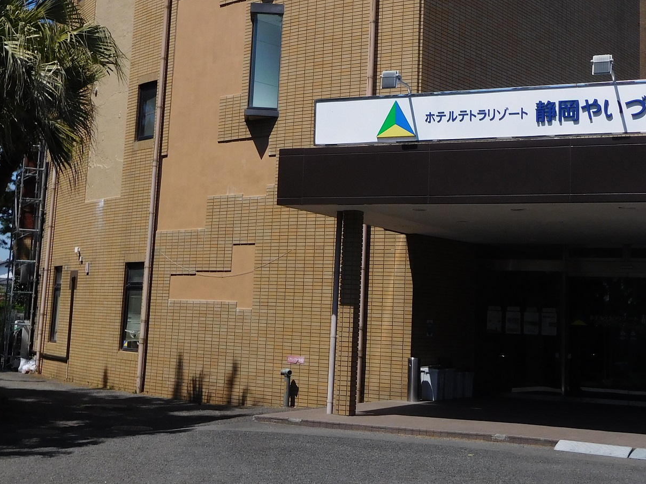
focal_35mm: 58
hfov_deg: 33.2
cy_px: 142
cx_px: 333
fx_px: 1082
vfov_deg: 25.0
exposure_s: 1/500
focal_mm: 6.2
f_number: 7.6
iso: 125
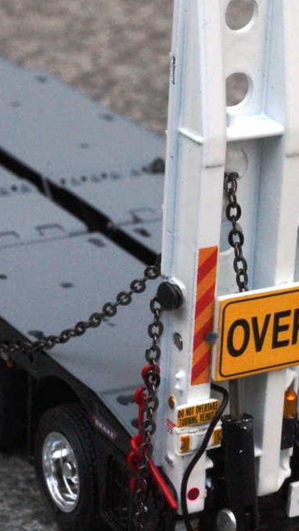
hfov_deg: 9.0
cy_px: 228
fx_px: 1901
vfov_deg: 15.9
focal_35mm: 135
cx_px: 245
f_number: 25
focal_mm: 50
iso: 3200
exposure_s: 1/40
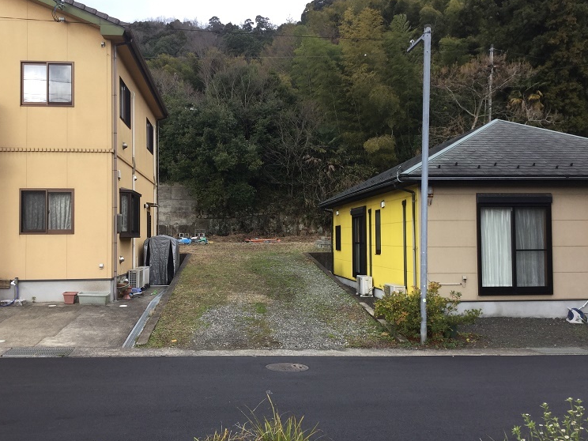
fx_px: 578
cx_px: 279
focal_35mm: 34
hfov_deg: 53.9
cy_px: 219
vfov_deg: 41.8
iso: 25
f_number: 2.4
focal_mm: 3.3
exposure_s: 1/122
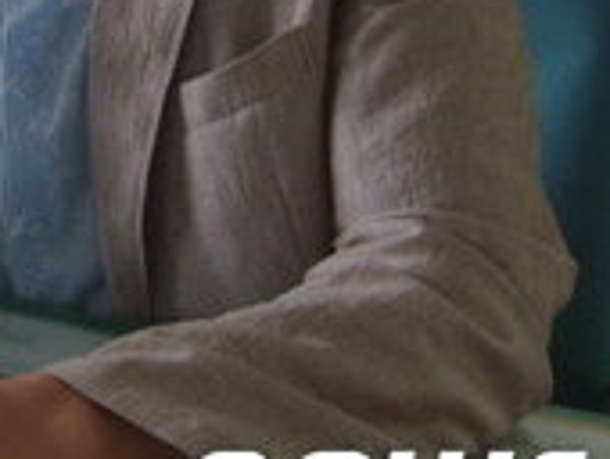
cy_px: -129
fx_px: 2029
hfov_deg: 16.3
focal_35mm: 115
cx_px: -147
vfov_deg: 12.5
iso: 100
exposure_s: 1/45
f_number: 2.8
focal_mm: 5.8
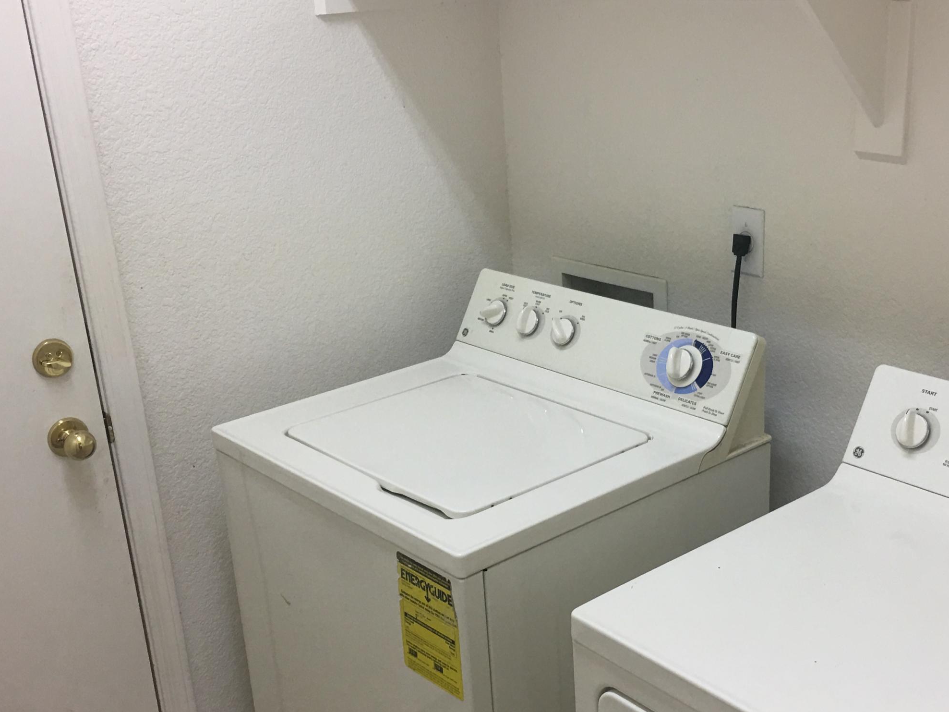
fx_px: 1206
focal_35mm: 44
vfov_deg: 32.8
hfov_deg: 42.8
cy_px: 433
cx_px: 549
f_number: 2.2
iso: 32
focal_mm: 4.15
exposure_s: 1/30
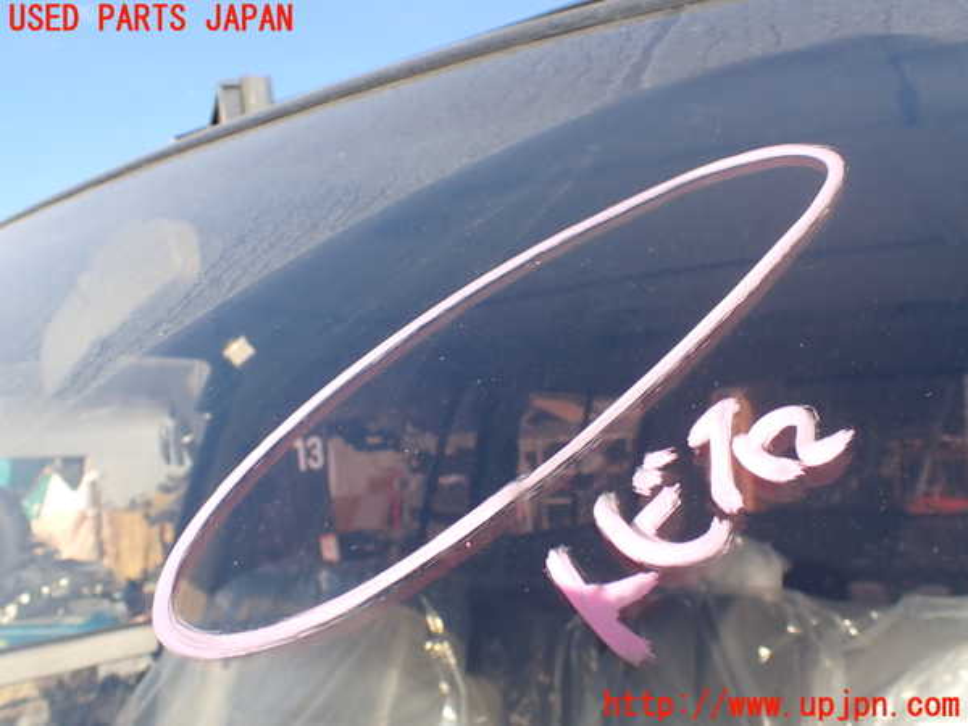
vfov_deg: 46.8
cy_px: 363
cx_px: 484
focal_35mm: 30
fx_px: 839
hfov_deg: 60.0
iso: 100
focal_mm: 5.4
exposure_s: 1/500
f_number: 3.2
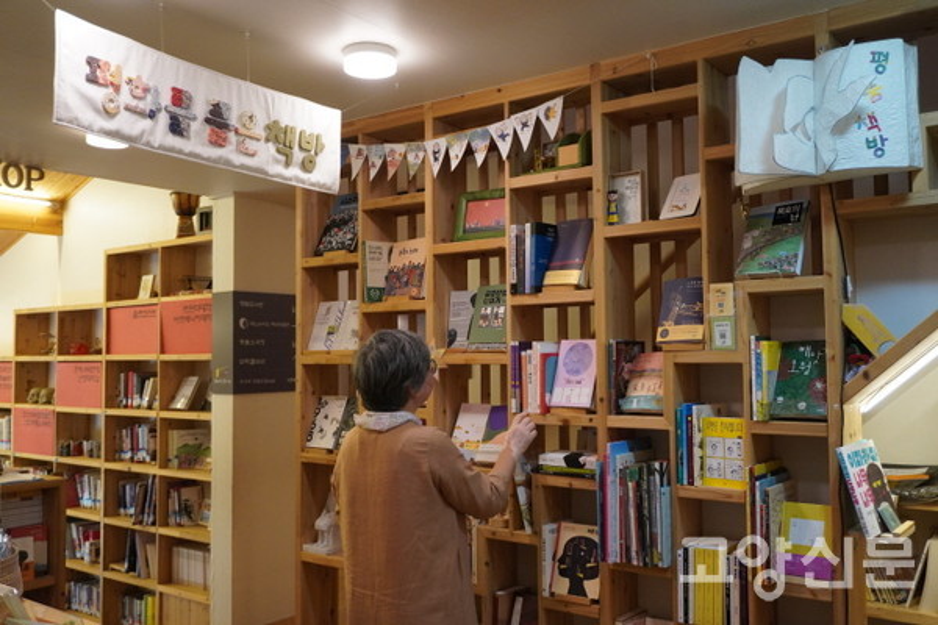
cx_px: 469
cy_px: 312
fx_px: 860
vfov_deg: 40.0
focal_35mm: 33
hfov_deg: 57.2
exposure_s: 1/160
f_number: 4
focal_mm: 22
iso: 2000
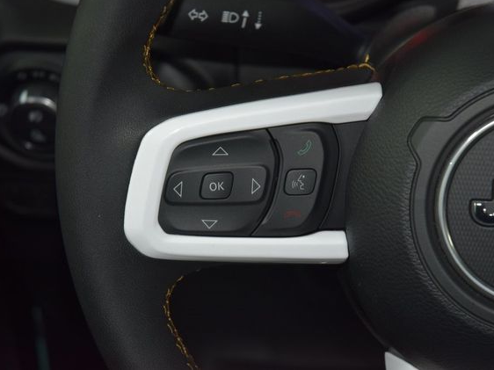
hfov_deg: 17.1
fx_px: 1640
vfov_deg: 12.9
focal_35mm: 115
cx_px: 258
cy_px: 183
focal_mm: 70
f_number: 4.5
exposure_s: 1/40
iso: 900
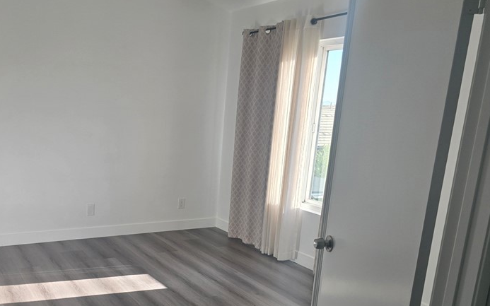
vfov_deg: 34.7
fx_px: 481
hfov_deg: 52.7
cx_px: 155
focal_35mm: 36
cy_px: 223
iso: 25
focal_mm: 6.3
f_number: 1.7
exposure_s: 1/180
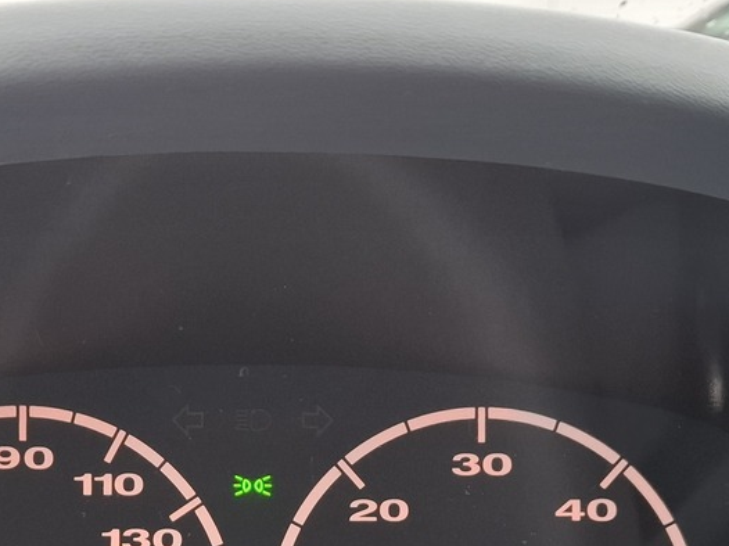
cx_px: 251
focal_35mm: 63
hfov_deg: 30.5
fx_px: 1326
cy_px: 622
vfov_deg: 21.8
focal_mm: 5.54
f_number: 1.8
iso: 250
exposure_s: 1/33
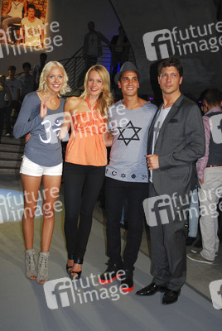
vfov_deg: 49.5
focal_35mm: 39
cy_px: 166
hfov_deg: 34.3
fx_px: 359
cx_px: 111
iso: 200
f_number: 4.2
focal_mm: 26
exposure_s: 1/80
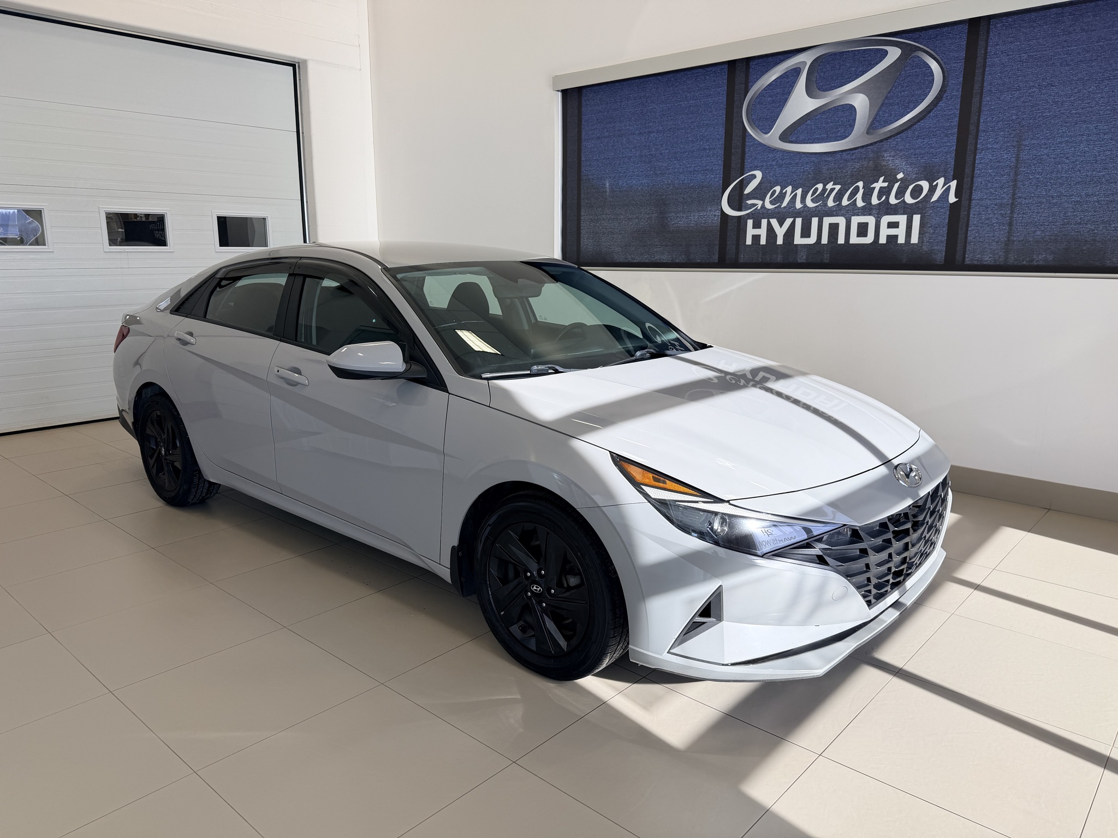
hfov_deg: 71.6
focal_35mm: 24
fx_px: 775
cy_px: 419
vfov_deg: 56.8
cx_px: 559
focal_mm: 6.76
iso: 80
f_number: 1.78
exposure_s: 1/403
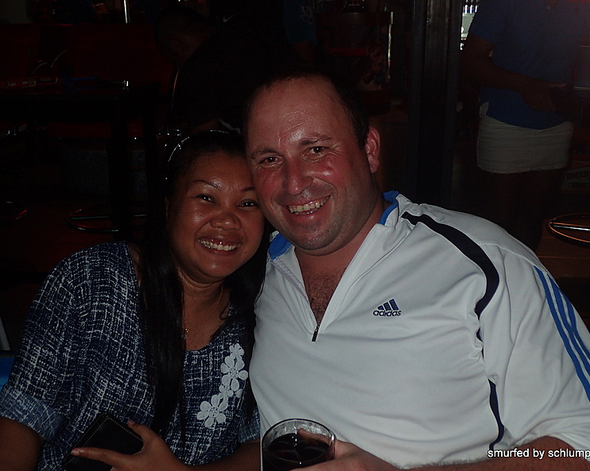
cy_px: 234
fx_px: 698
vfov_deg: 37.3
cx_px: 291
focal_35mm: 40
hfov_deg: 45.8
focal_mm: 6.86
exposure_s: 1/40
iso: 200
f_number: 2.7
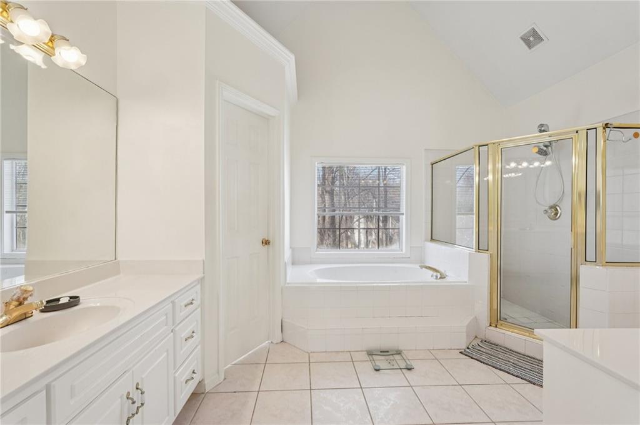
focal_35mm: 16
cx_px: 320
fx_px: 284
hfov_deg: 96.8
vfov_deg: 73.7
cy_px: 212
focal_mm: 16
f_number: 8
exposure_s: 1/125
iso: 800
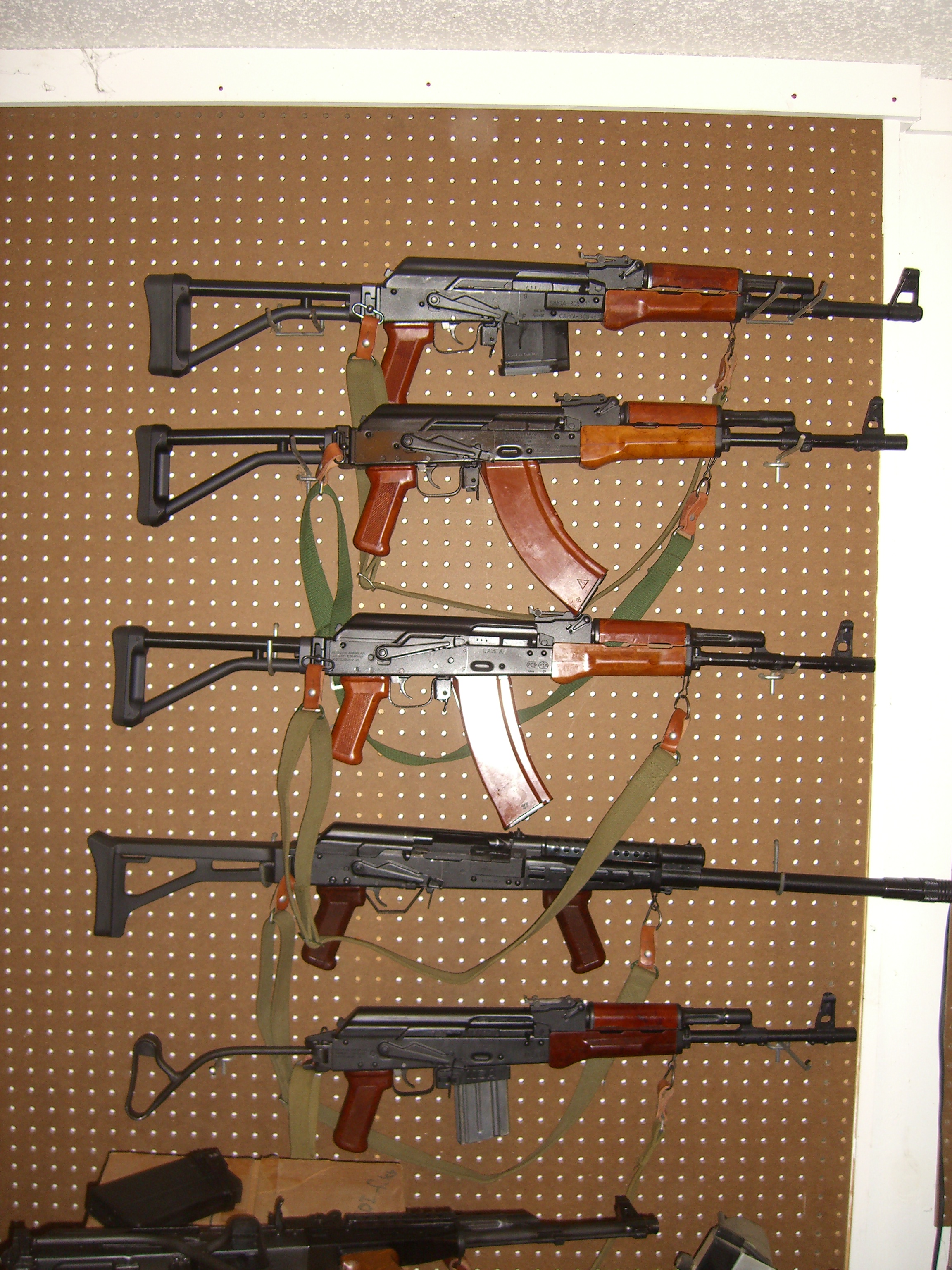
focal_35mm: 38
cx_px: 476
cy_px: 635
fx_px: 1393
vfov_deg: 49.0
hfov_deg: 37.7
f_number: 2.8
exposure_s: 1/60
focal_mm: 7.9
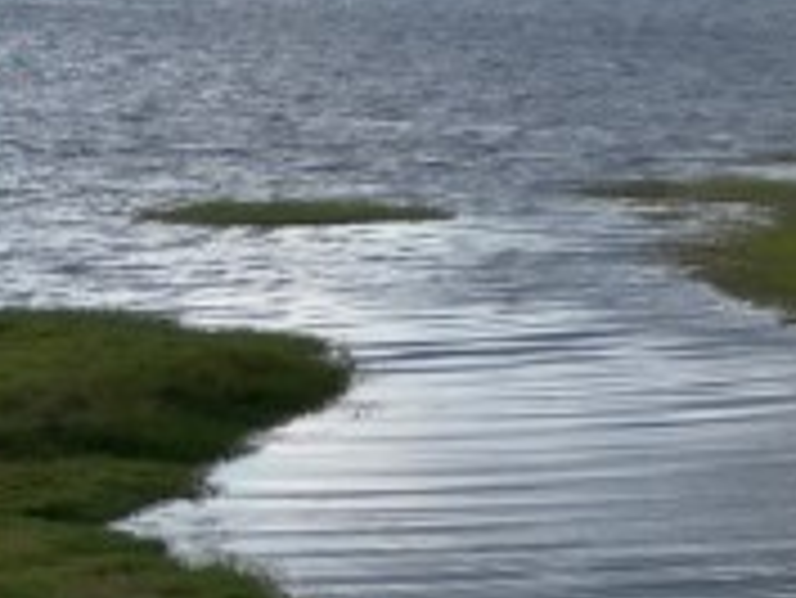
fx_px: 3198
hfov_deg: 12.6
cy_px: 728
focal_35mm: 139
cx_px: 1543
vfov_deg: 10.5
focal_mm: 6.72
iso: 110
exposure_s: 1/2500
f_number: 1.7
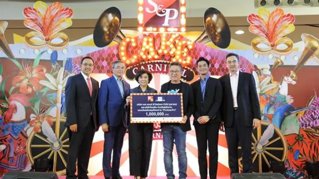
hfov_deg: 54.0
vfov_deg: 32.0
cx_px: 160
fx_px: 313
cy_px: 89
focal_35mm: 37
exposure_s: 1/100
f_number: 4.5
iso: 2000
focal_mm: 35
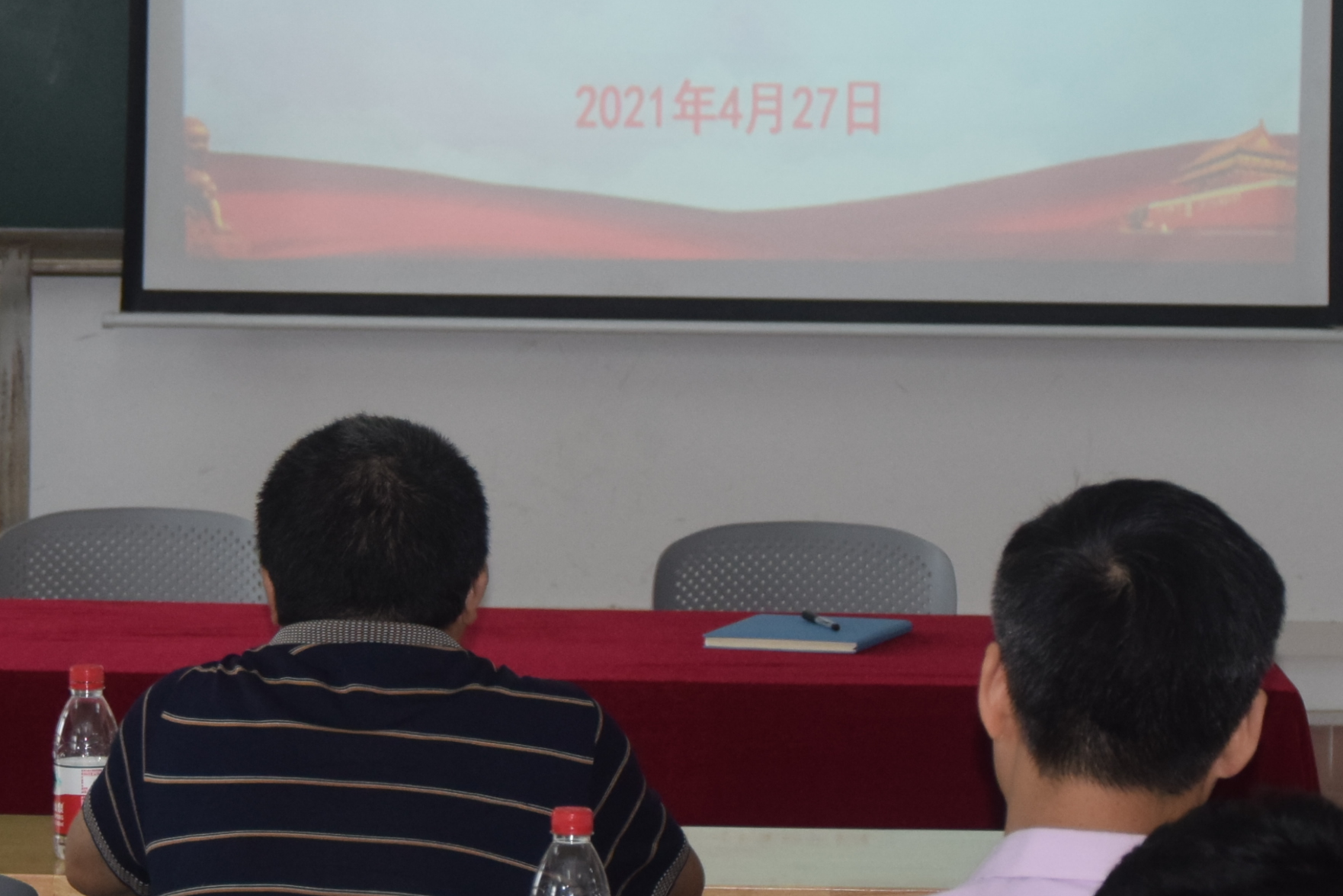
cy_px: 419
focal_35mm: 172
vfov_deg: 8.0
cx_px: 323
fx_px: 6427
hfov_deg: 11.9
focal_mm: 45
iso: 800
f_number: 5
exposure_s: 1/100
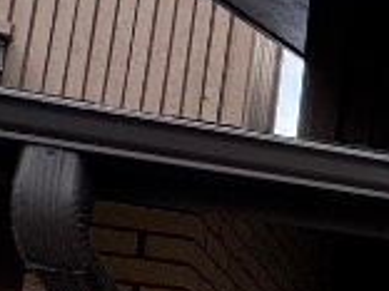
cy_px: 485
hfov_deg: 12.8
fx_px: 1034
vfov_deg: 14.5
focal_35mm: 92
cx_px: 1052
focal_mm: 2.22
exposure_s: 1/99
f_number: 2.2
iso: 64
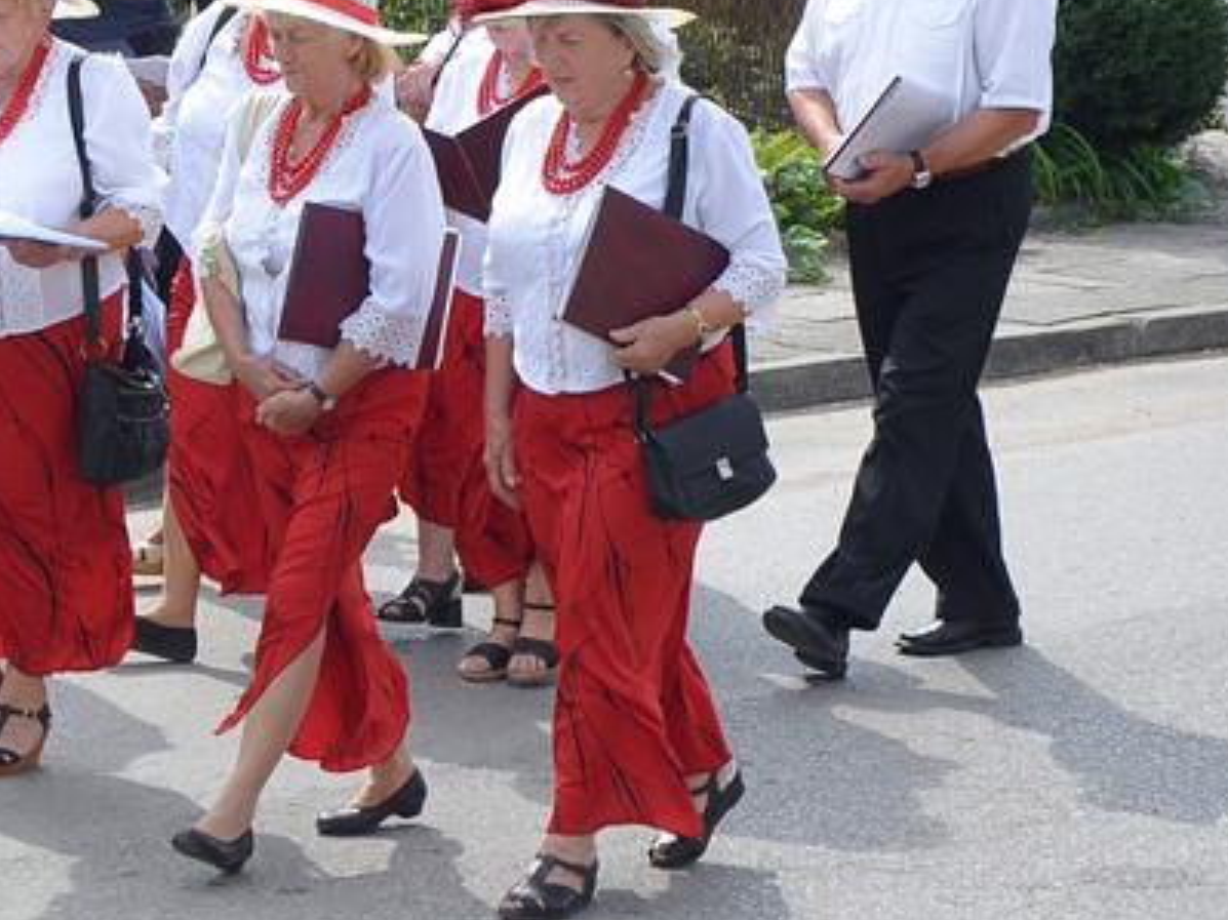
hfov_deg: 9.2
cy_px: 229
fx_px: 7625
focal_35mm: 215
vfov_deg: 6.9
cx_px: 219
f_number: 8
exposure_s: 1/1000
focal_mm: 70
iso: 640
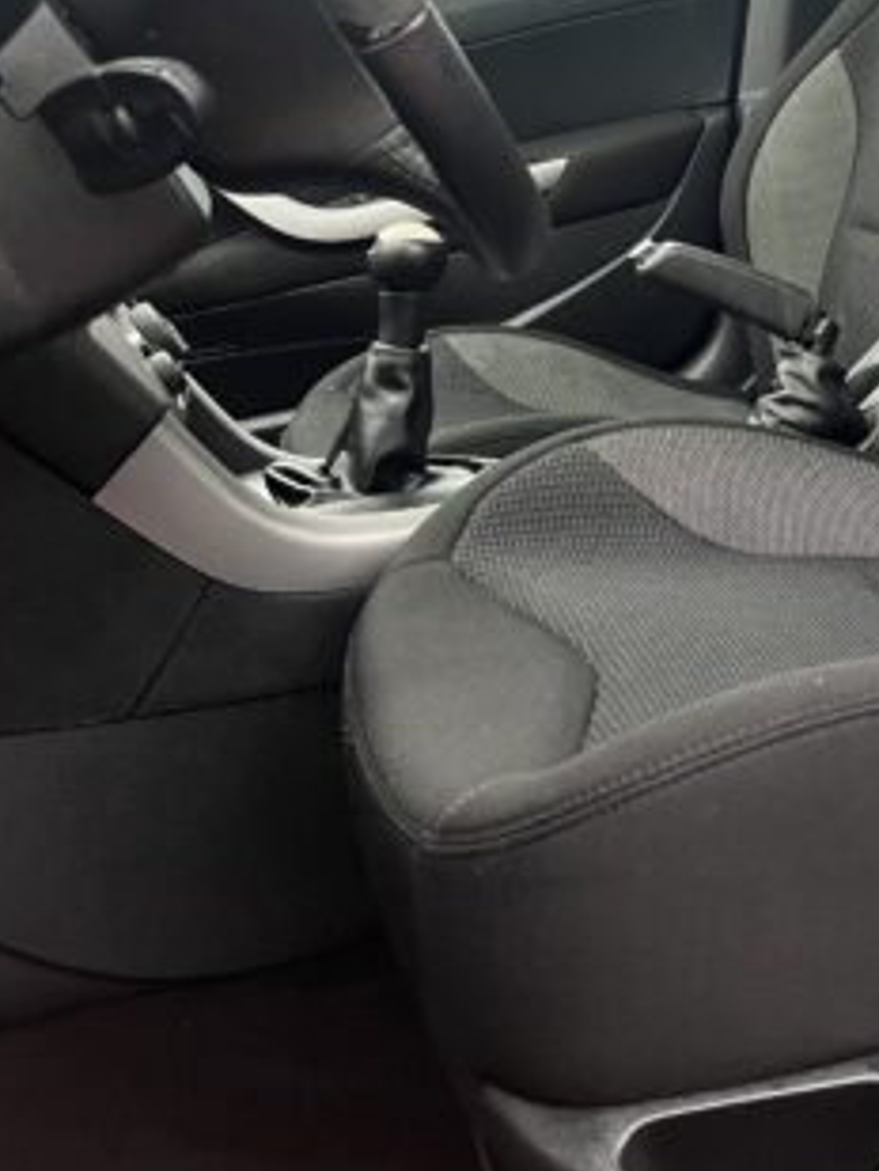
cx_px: 851
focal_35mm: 53
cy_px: 38
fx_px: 1793
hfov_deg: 26.3
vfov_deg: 33.5
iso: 125
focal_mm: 5.1
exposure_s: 1/86
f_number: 1.6
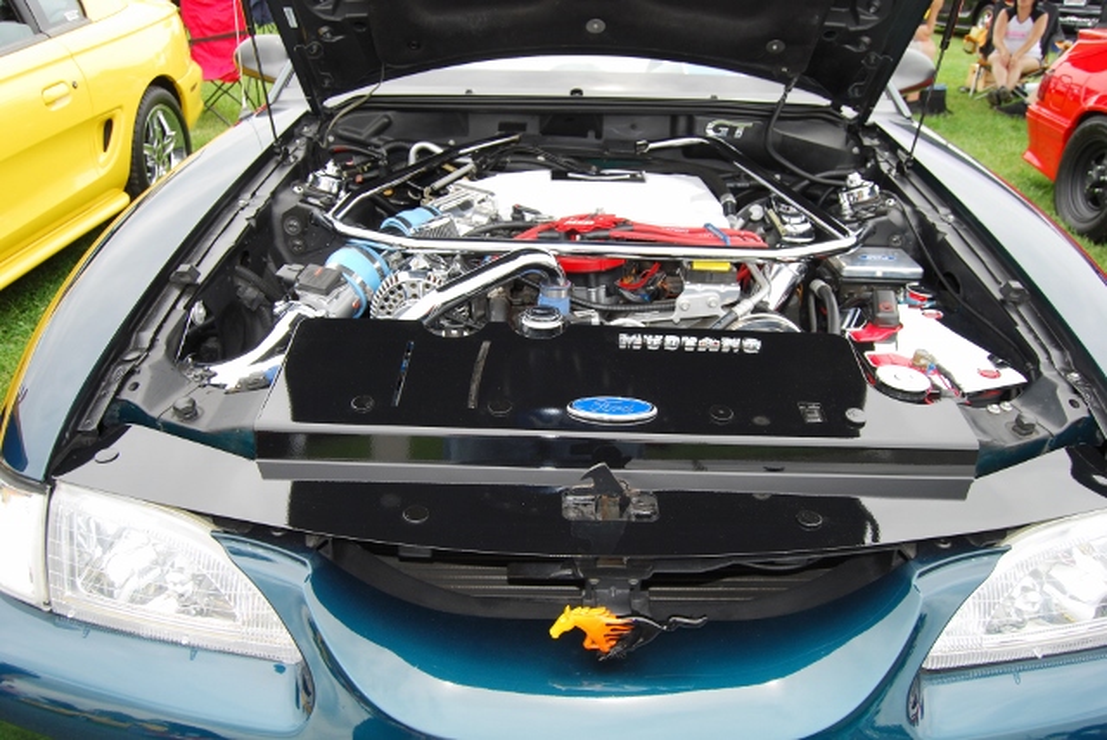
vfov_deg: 48.0
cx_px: 554
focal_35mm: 27
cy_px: 370
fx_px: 831
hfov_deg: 67.3
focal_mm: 18
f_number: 6.3
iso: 200
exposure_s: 1/200
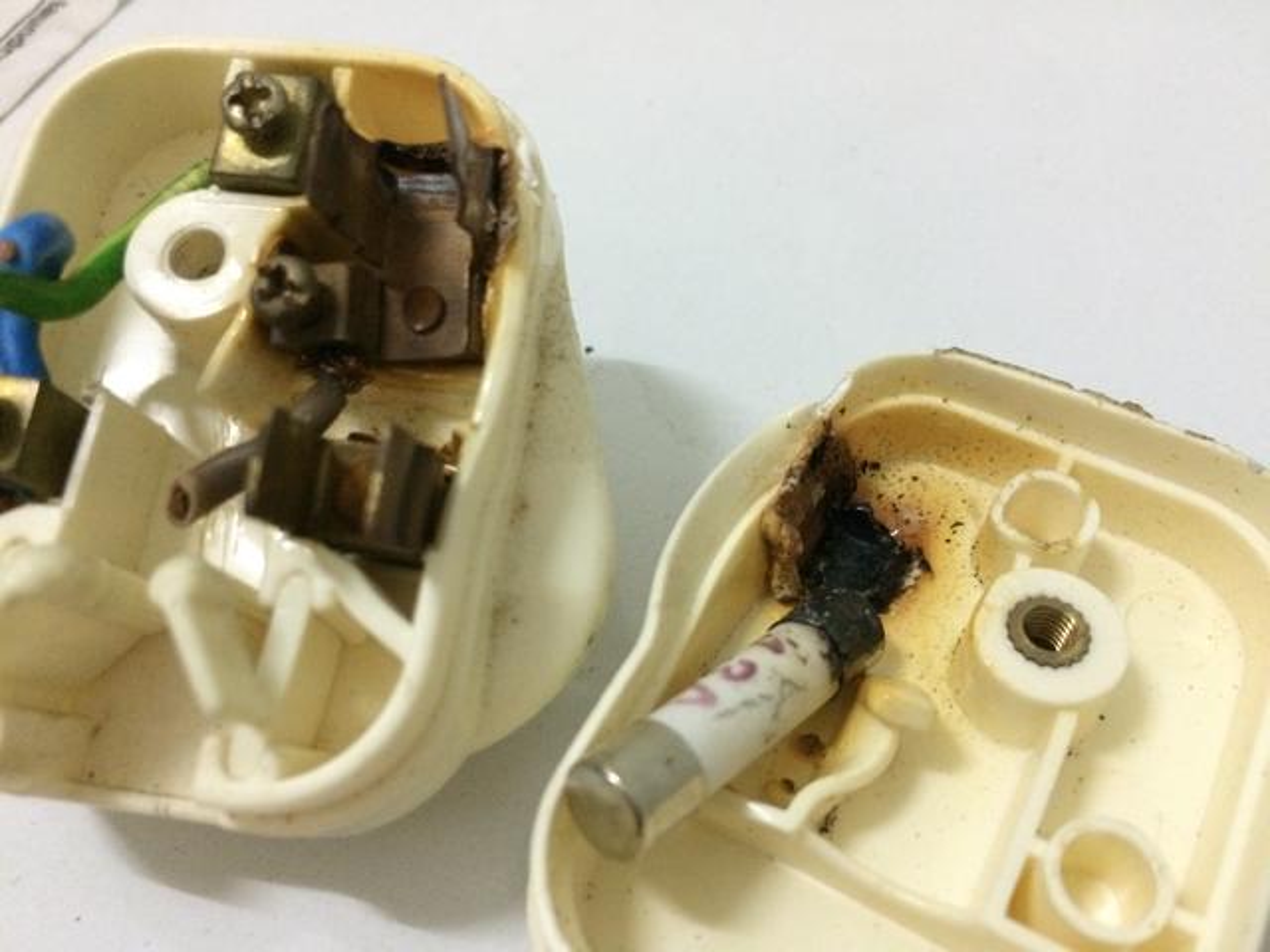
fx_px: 1064
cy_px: 476
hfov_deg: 61.7
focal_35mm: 29
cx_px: 635
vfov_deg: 48.2
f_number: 2.2
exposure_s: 1/25
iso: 320
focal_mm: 4.15
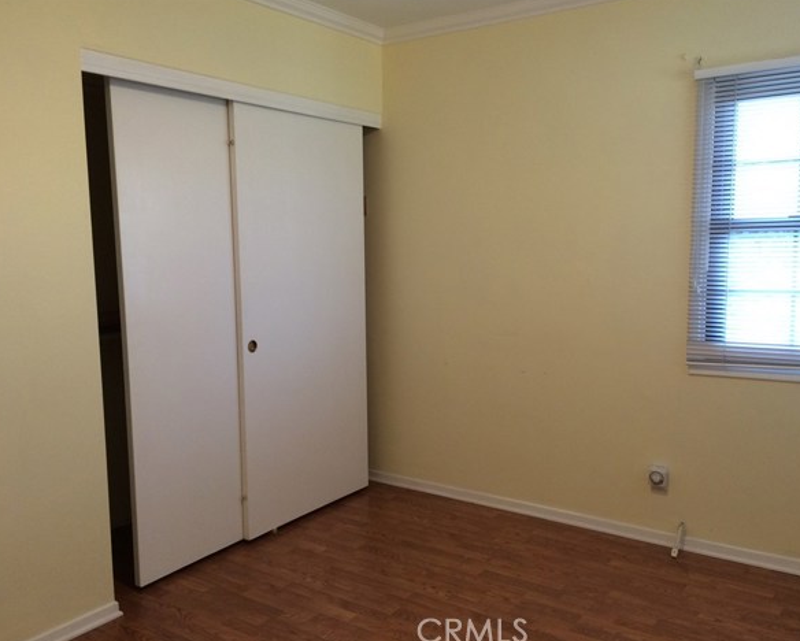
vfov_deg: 47.2
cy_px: 322
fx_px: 734
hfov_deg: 57.1
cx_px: 401
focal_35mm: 31
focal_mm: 4.15
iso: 100
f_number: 2.2
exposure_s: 1/30
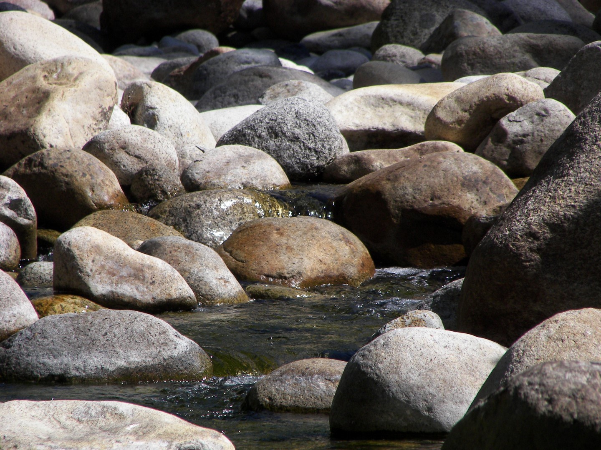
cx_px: 300
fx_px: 7500
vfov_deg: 3.4
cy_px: 225
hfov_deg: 4.6
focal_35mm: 432
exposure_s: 1/500
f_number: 5
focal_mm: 72
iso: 64
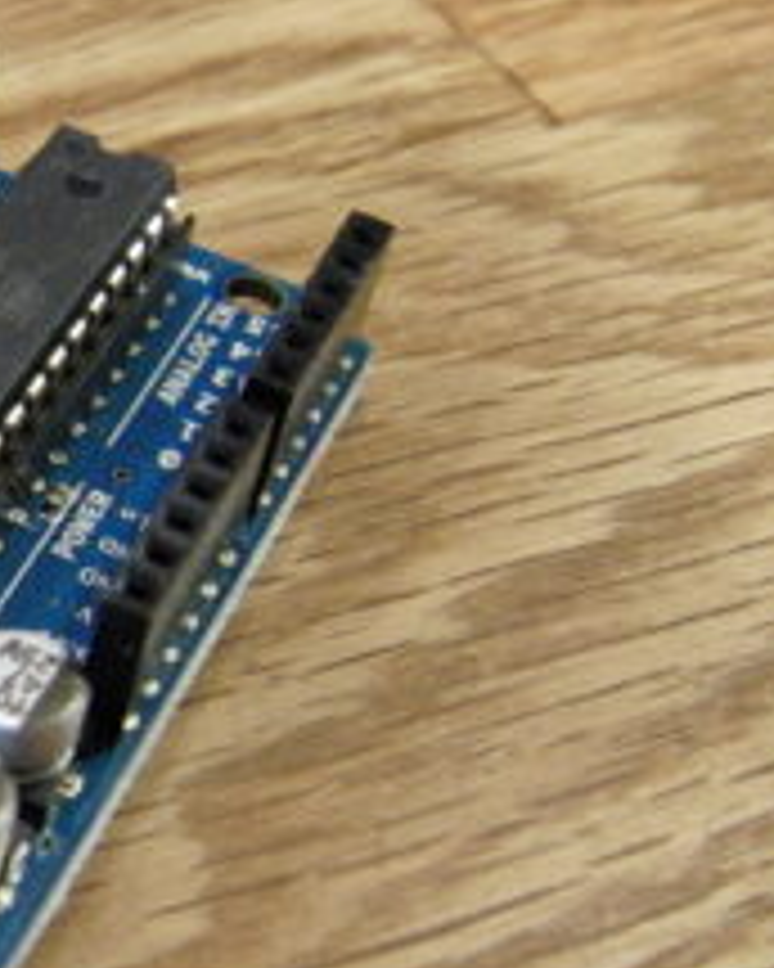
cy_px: 639
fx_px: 2491
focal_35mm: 87
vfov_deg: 21.9
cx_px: -412
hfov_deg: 16.1
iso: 400
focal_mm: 7.3
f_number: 2.7
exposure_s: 1/6
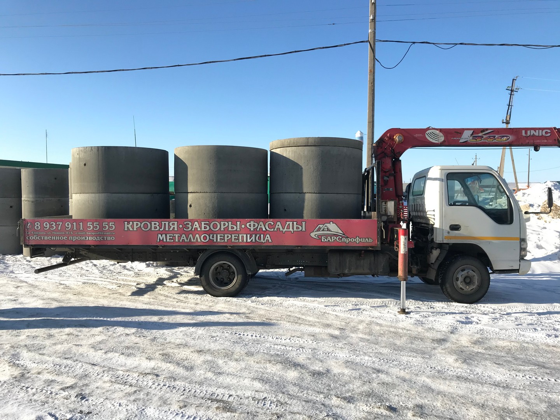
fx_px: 453
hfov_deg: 63.4
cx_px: 280
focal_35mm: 28
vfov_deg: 49.7
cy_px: 210
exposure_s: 1/1408
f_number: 1.8
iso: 20
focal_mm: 3.99
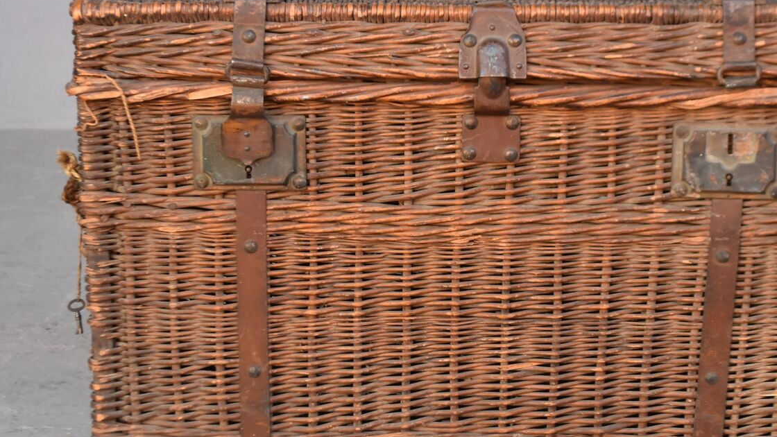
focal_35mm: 109
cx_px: 495
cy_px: 253
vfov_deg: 11.1
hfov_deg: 19.6
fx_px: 2246
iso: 800
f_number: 6.3
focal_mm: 48
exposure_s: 1/160
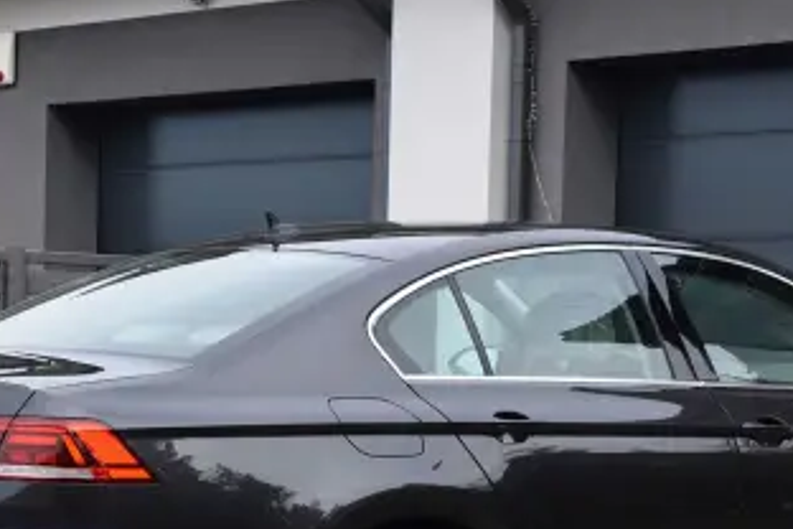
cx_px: 422
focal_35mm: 117
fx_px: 2577
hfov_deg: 17.5
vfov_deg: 11.6
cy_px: 487
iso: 320
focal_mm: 38
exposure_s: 1/250
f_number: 8
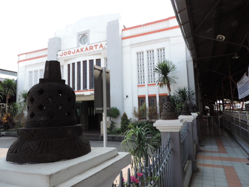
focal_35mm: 24
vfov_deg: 56.8
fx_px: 173
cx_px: 124
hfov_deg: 71.6
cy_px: 94
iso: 80
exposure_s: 1/250
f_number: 3
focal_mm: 4.3
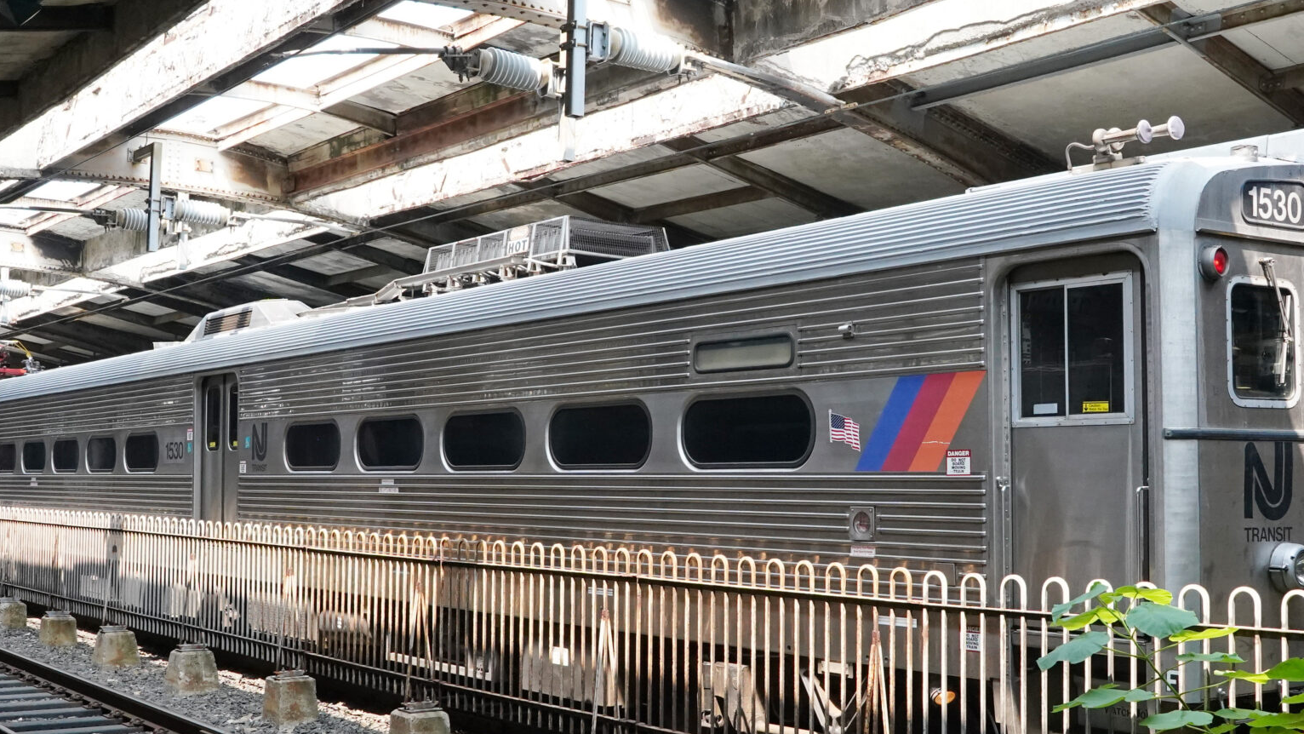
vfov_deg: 28.3
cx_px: 657
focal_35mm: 42
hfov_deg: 48.4
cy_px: 406
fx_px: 1452
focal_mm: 24
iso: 4000
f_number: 11
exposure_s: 1/400
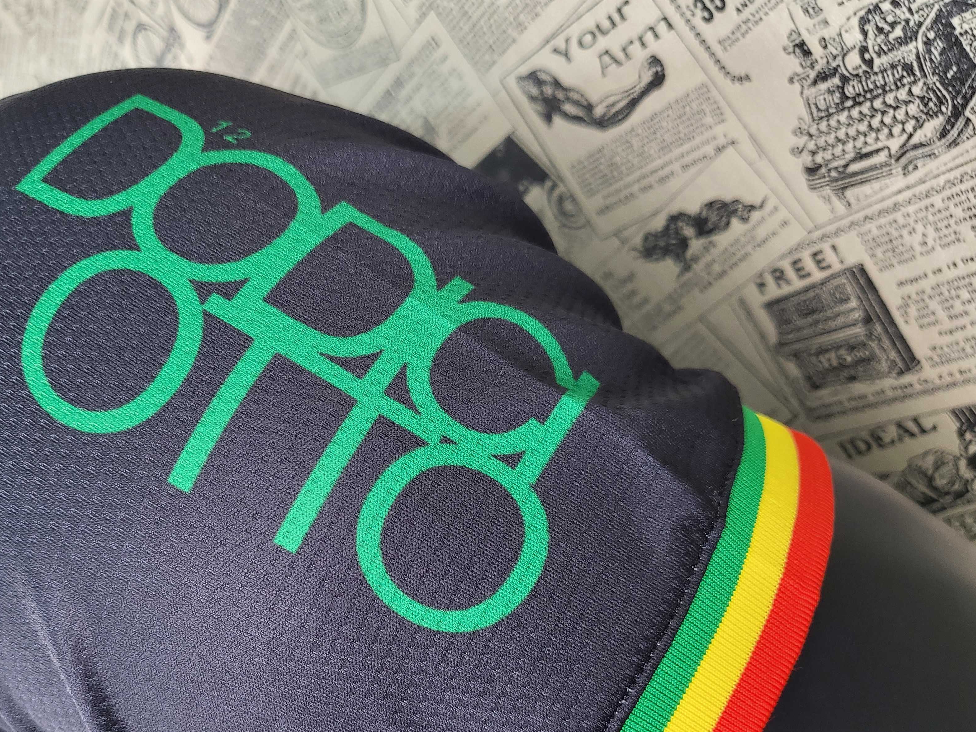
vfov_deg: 42.6
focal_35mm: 33
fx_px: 930
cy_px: 463
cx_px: 429
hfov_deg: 55.2
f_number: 1.8
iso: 320
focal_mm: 4.25
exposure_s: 1/100
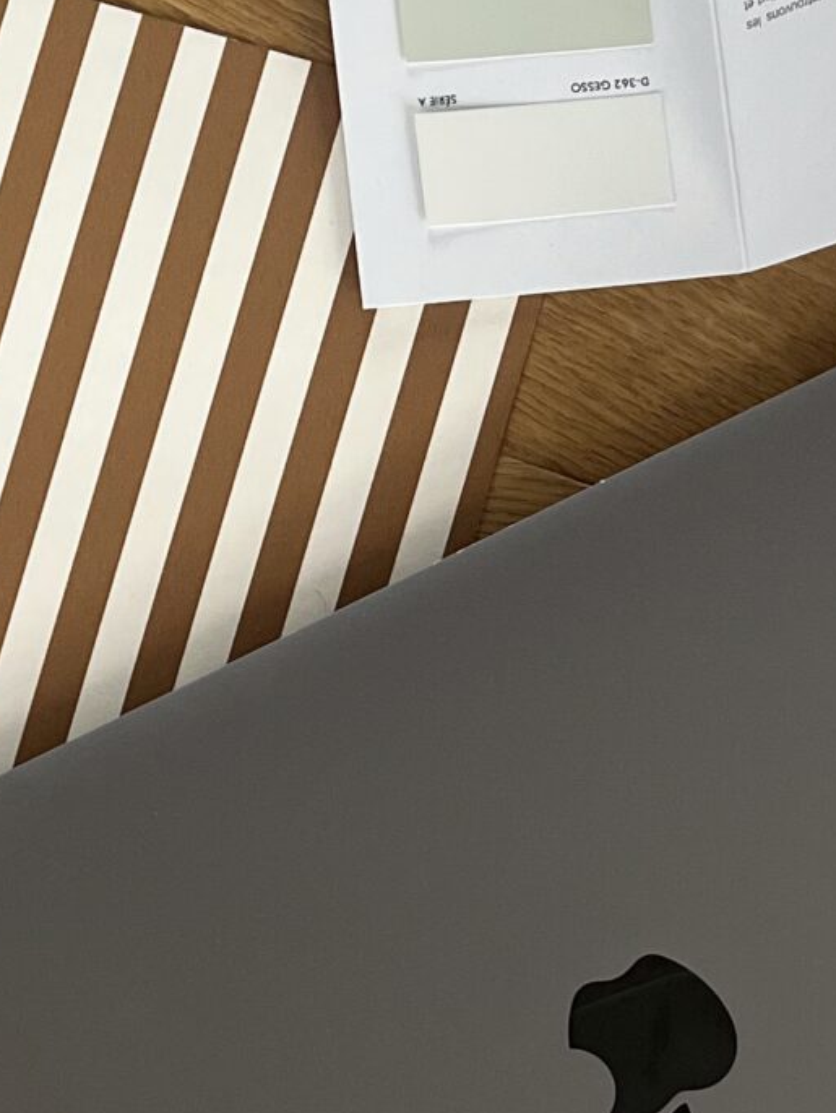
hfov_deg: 15.0
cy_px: 1008
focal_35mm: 97
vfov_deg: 19.8
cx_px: 2
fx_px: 3122
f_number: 1.5
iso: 200
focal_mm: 5.7
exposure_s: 1/60
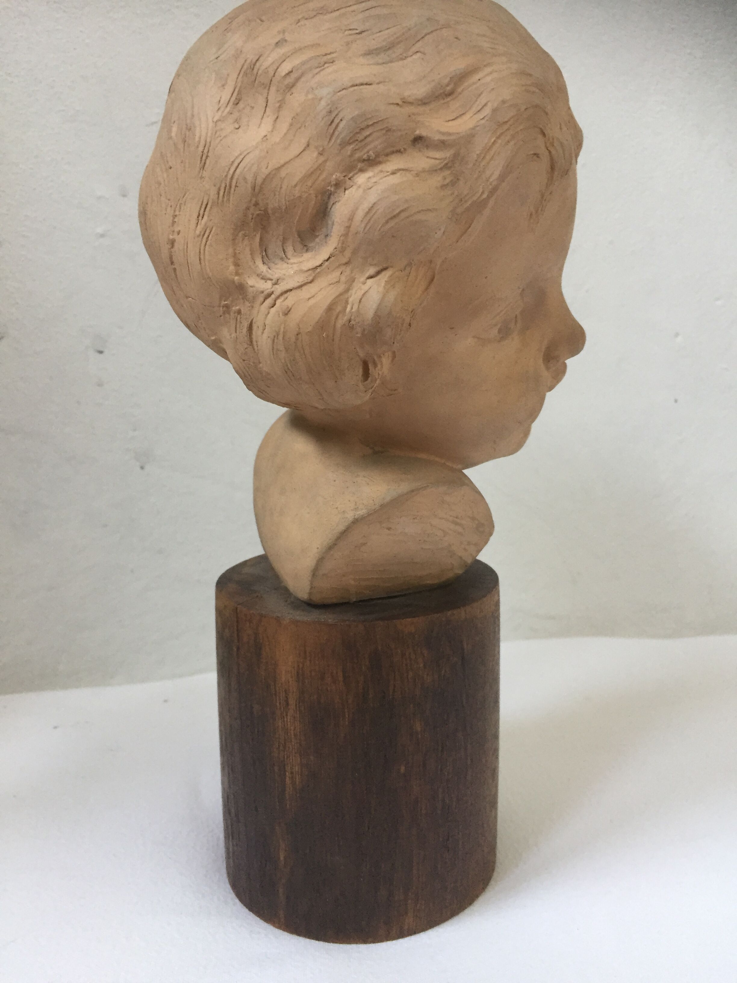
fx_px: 823
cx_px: 368
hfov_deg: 48.2
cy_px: 492
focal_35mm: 29
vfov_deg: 61.7
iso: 160
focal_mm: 4.15
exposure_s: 1/33
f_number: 2.2
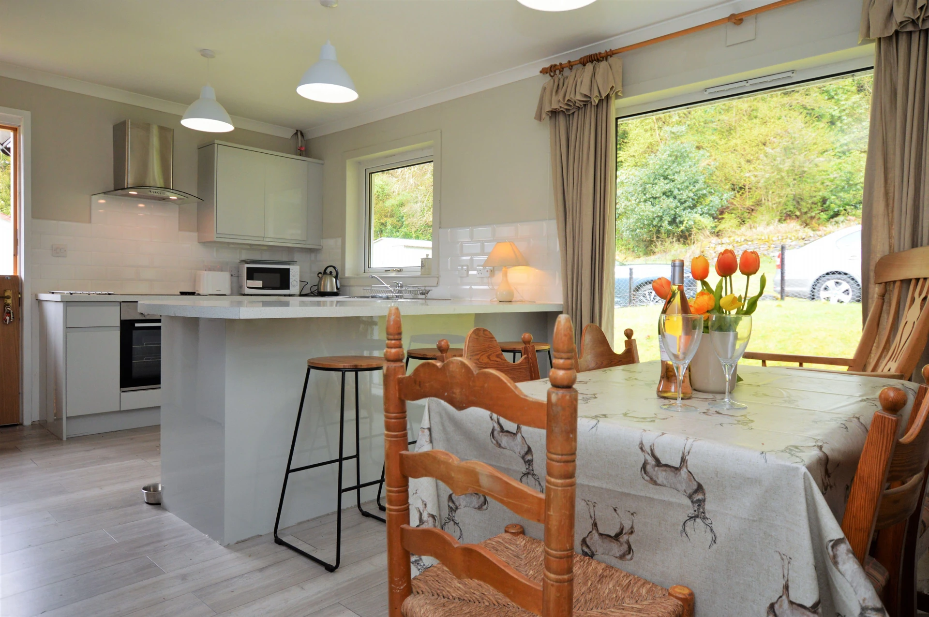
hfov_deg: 77.4
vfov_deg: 56.0
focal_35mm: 22
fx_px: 580
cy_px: 308
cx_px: 464
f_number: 5.6
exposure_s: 1/125
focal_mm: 15
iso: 400
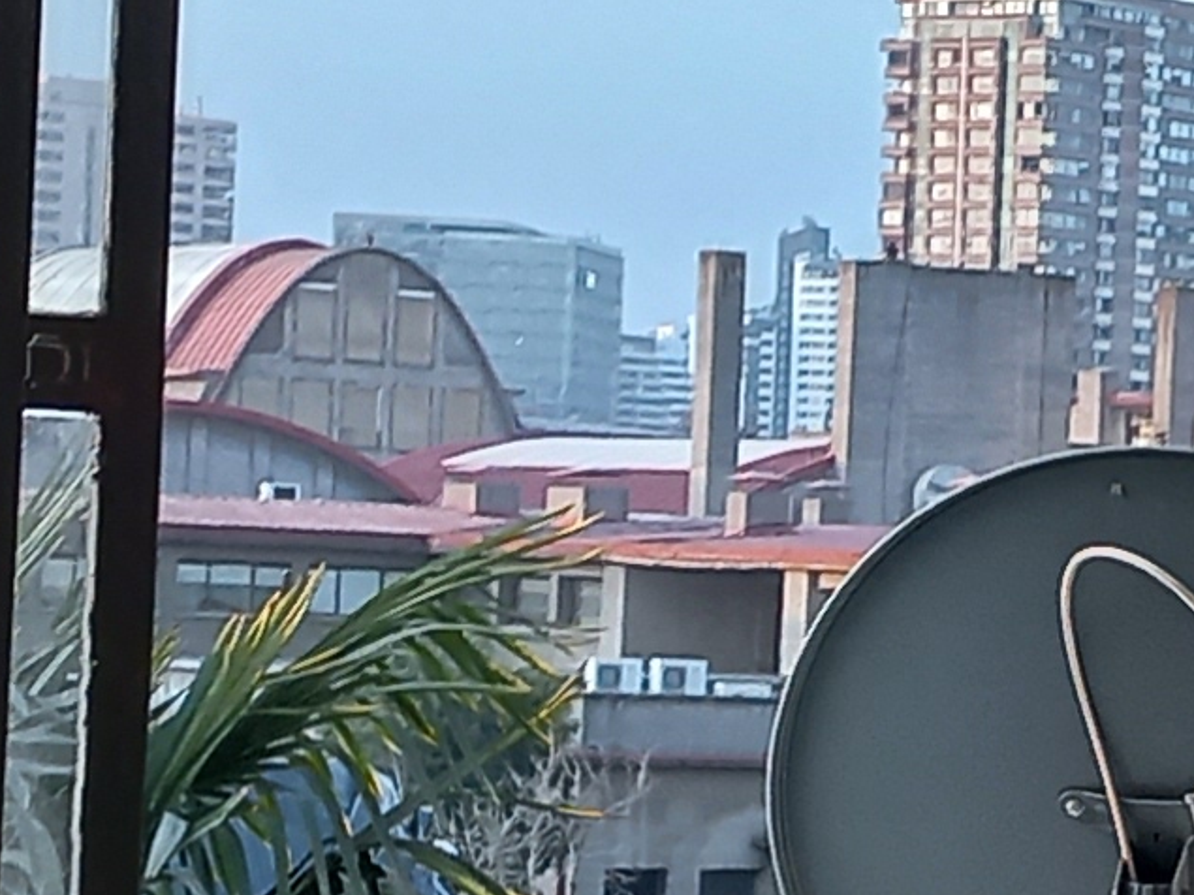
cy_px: 636
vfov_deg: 8.1
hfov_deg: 10.3
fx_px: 6276
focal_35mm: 182
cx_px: 2063
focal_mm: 4.6
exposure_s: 1/60
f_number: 1.8
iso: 50
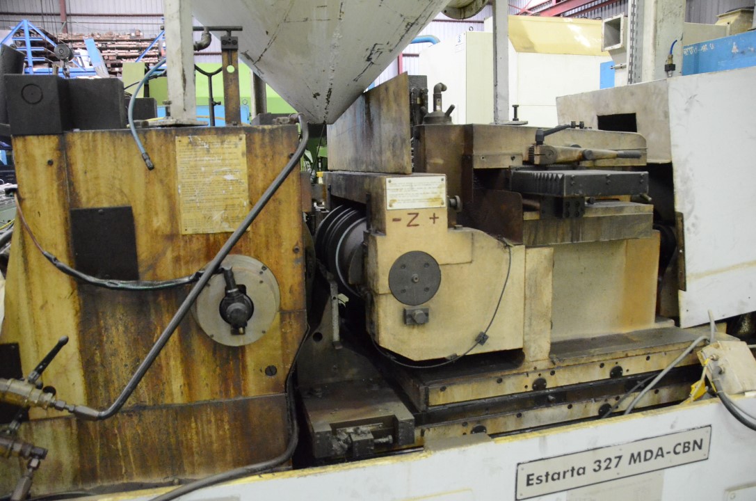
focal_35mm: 27
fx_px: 566
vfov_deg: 47.7
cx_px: 378
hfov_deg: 67.5
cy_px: 250
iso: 6400
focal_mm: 18
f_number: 4
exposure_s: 1/60
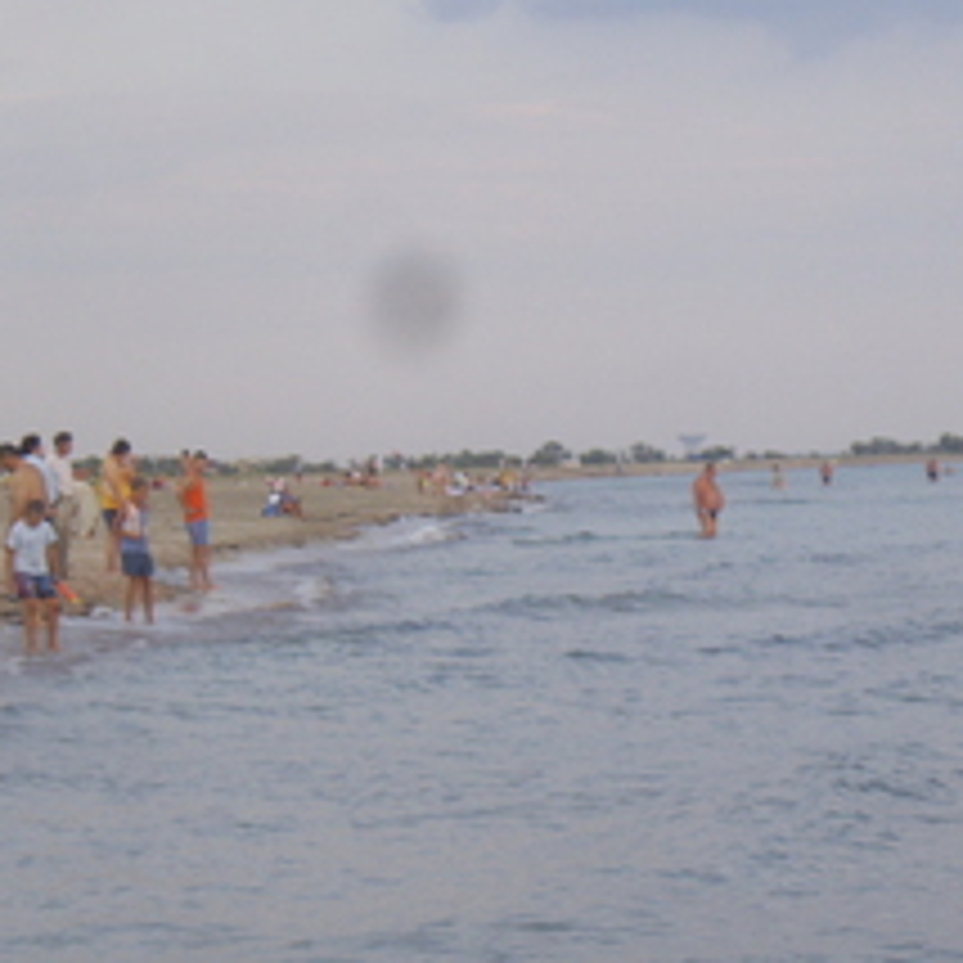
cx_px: 729
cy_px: 522
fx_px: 5382
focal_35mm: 171
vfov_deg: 10.2
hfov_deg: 10.2
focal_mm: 19.4
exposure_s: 1/160
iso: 100
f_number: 4.8
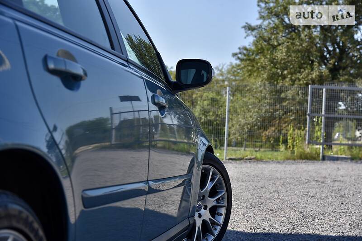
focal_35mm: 65
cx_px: 181
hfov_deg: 31.0
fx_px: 653
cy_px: 120
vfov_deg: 20.9
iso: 200
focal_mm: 65
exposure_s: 1/640
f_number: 6.3
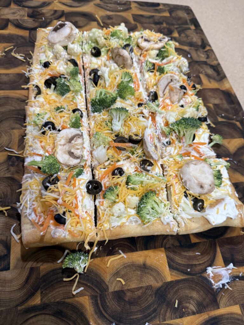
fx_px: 226
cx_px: 122
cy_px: 162
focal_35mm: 24
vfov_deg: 71.6
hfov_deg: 56.8
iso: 160
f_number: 1.78
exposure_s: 1/120
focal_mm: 6.76
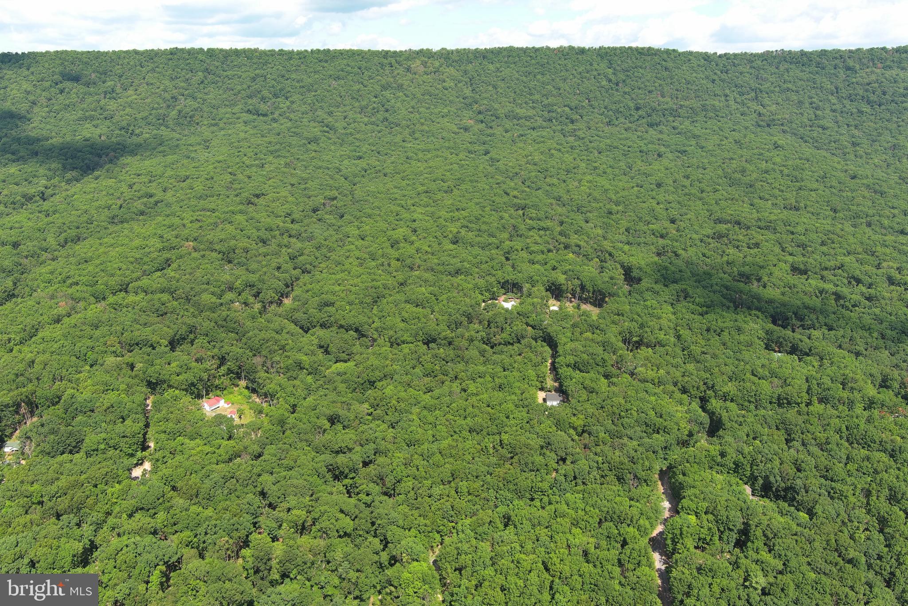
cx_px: 454
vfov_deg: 45.0
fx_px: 731
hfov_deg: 63.7
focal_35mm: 29
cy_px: 303
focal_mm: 10.57
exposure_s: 1/604
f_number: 2.8
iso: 100
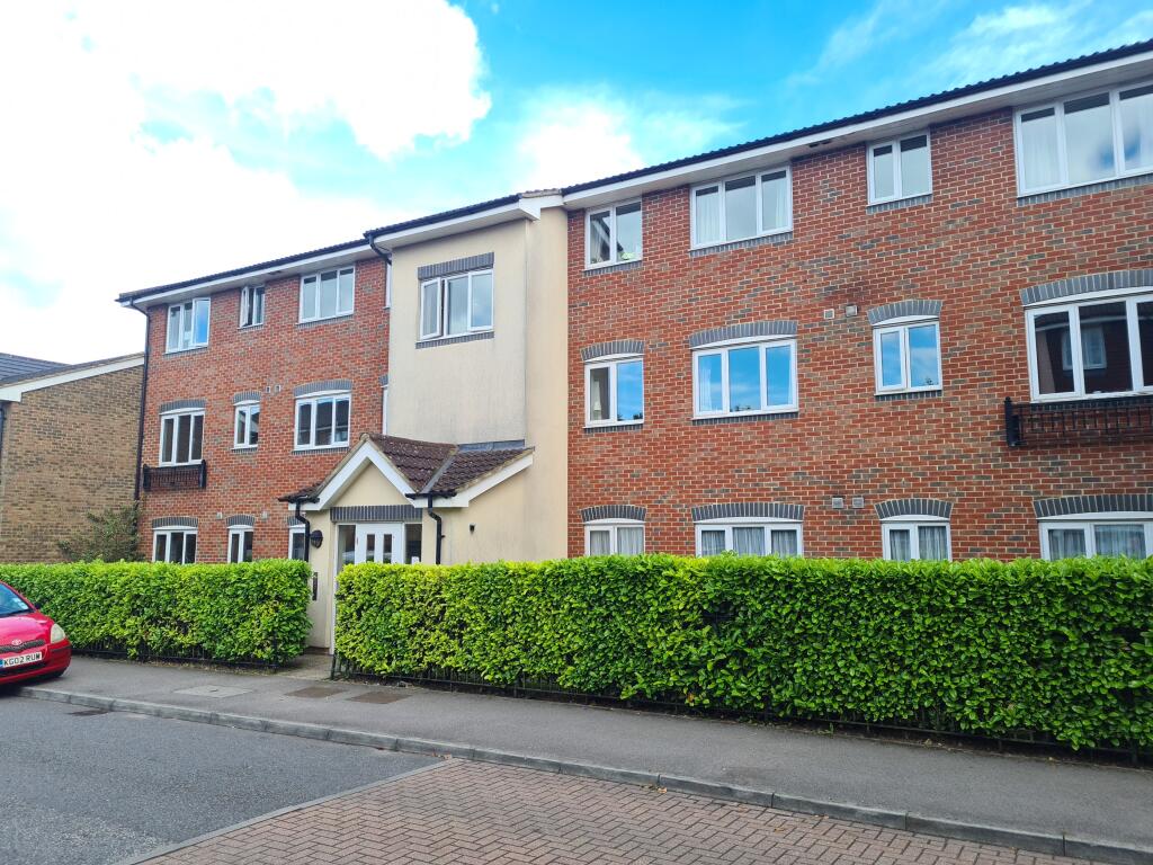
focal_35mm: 26
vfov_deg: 53.1
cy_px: 432
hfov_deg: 67.3
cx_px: 576
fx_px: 866
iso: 50
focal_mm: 5.4
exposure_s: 1/468
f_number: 1.8
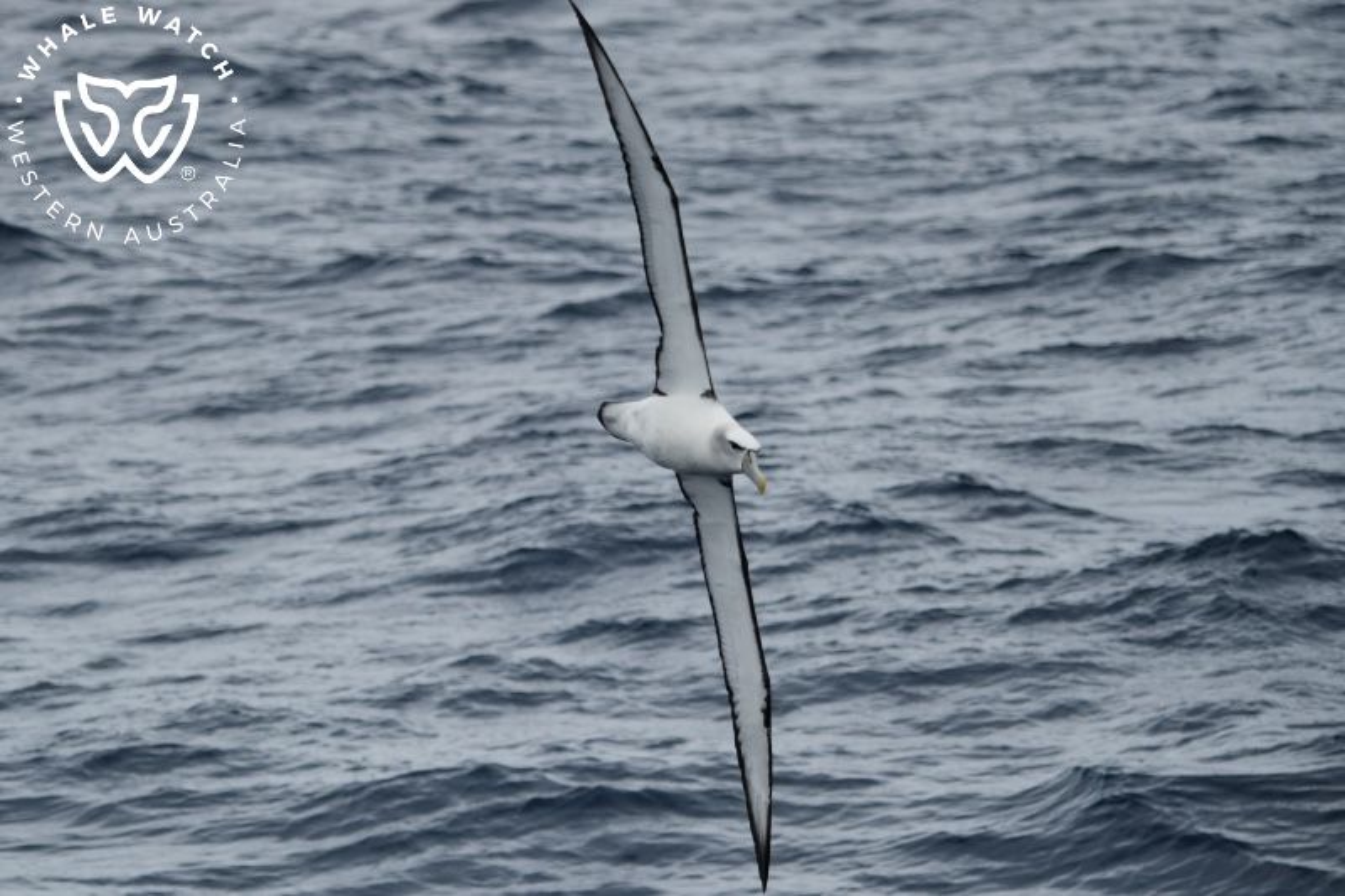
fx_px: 8964
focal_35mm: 240
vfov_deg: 5.7
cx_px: 672
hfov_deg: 8.6
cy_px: 448
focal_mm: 240
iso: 1100
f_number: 5.6
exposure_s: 1/8000
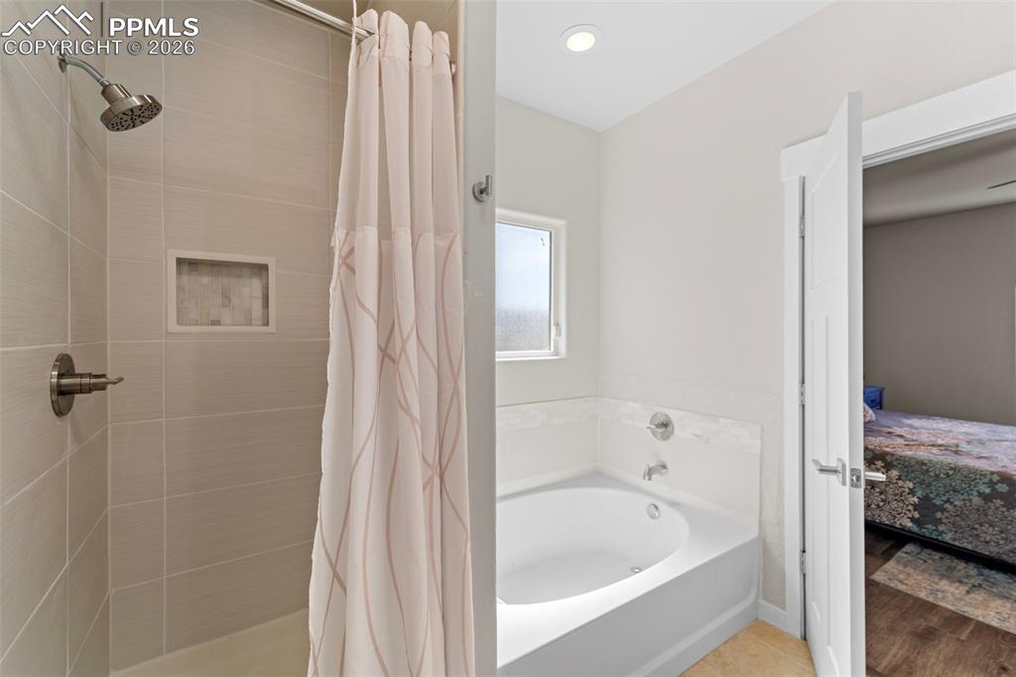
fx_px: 395
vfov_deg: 81.2
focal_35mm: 14
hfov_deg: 104.3
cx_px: 508
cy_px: 338
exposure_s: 1/3
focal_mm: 14
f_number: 7.1
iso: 200
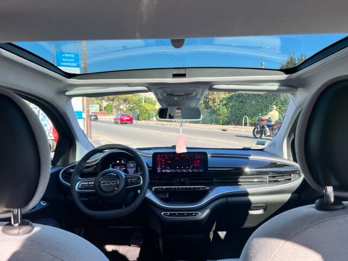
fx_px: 261
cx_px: 174
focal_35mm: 26
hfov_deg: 67.3
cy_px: 130
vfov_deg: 53.1
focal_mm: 5.7
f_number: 1.5
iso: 50
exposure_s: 1/639
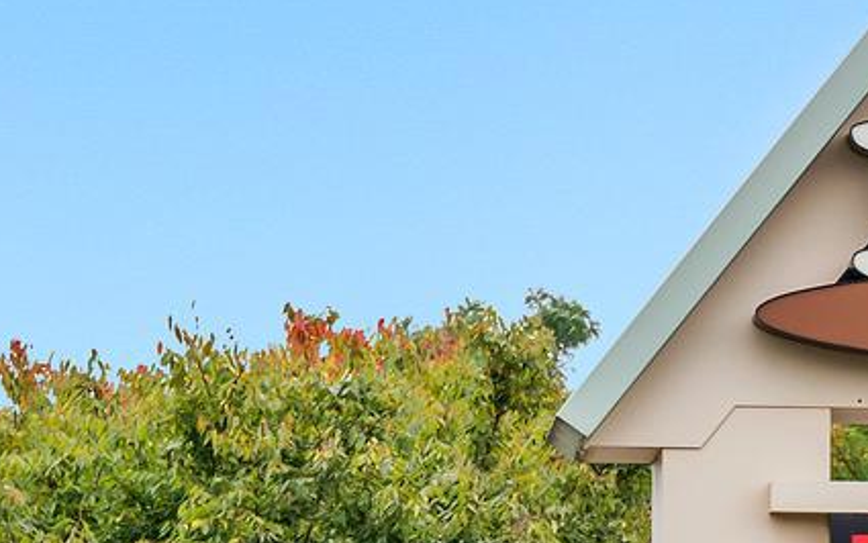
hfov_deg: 5.7
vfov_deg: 3.6
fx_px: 8709
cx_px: 1242
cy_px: 893
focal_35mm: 368
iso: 250
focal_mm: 75
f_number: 10
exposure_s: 1/200
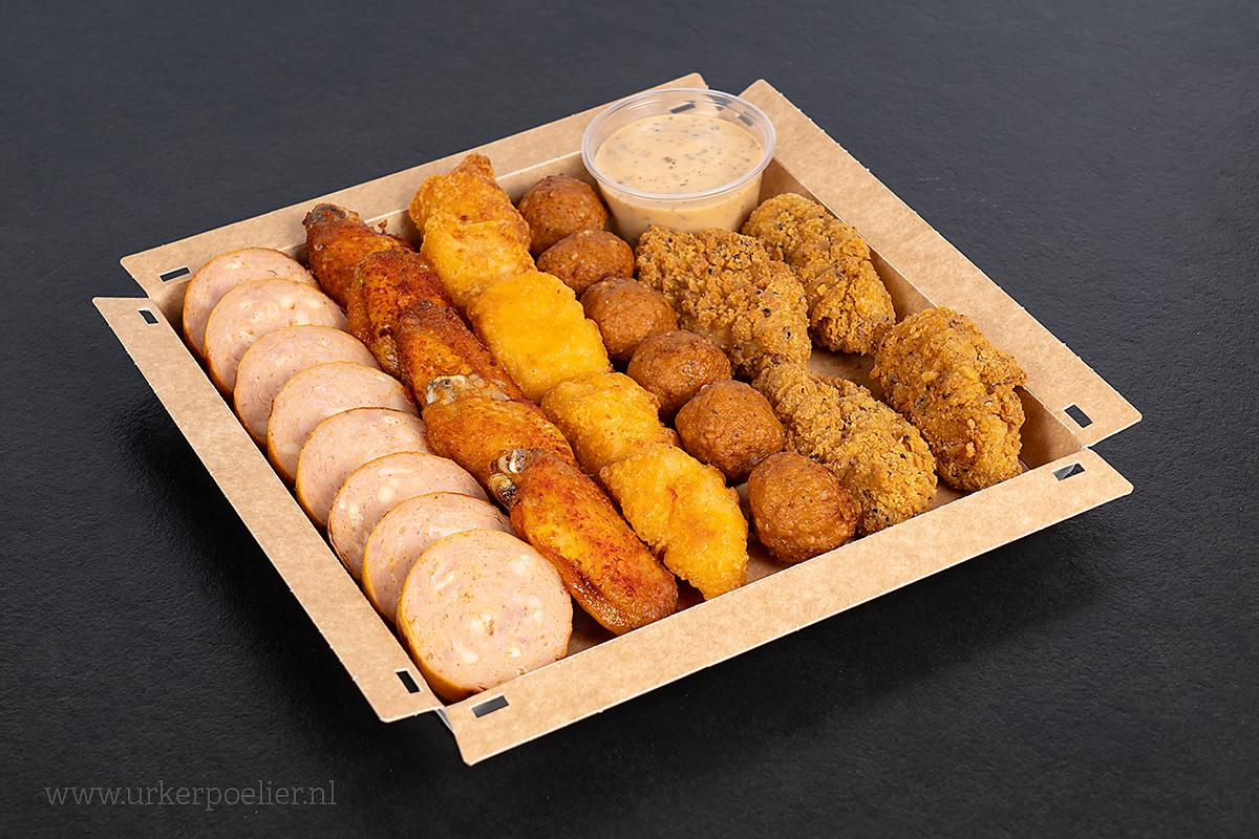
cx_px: 630
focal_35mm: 63
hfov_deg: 31.9
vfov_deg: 21.6
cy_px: 420
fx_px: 2203
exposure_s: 1/160
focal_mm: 63
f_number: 9
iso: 100
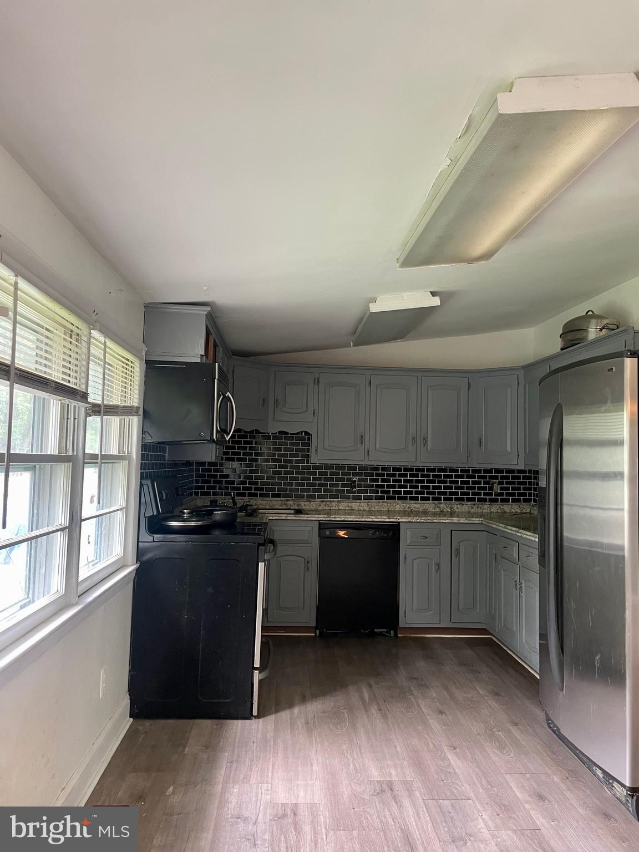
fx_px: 640
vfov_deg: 67.3
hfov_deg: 53.1
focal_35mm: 26
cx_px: 320
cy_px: 426
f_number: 1.6
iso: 200
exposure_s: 1/60
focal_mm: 4.2
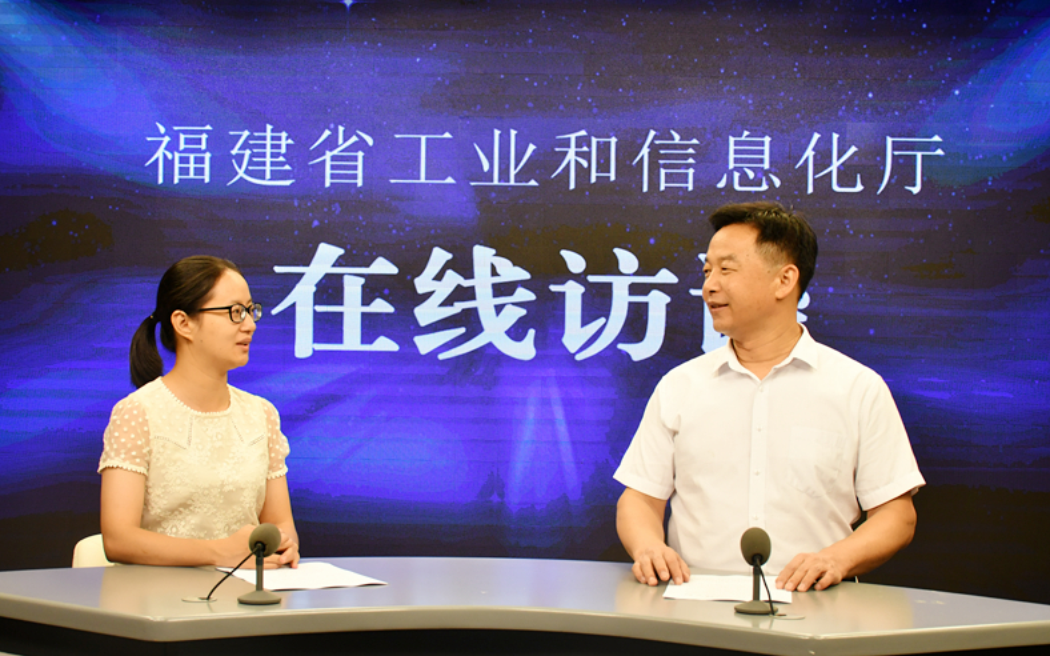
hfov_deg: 34.6
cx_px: 520
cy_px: 338
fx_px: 1688
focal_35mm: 59
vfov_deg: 22.0
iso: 1000
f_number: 5.6
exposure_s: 1/200
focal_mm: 38
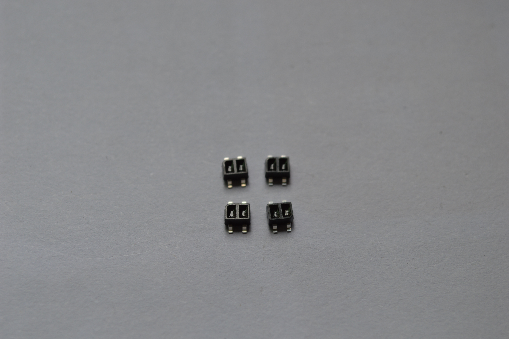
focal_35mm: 78
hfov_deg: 26.0
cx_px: 254
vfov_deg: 17.5
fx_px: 1102
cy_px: 170
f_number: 8
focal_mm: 52
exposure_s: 1/125
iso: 280
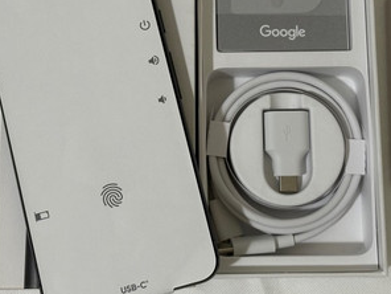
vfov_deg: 18.1
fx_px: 915
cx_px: 210
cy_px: 85
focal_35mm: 81
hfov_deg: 24.1
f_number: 1.78
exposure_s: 1/50
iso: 160
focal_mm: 6.86
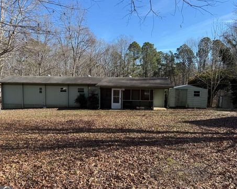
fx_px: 182
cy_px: 97
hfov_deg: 66.1
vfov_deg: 54.9
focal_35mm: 26
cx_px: 114
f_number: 1.78
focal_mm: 6.76
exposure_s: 1/2000
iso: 80
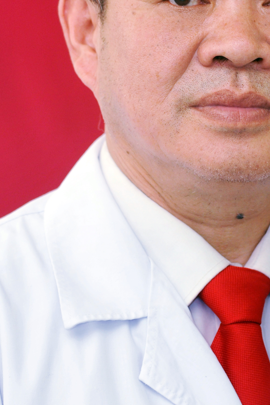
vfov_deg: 6.8
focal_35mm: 302
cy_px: 191
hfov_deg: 4.5
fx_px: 3403
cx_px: 208
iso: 1000
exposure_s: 1/60
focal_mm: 125
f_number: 4.5
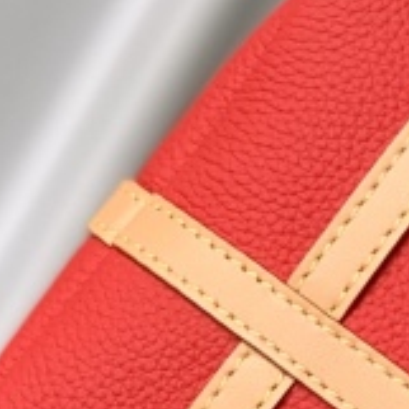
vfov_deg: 4.3
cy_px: 323
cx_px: 752
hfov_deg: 4.2
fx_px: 5507
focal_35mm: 412
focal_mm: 6
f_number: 2.4
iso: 16
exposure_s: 1/122
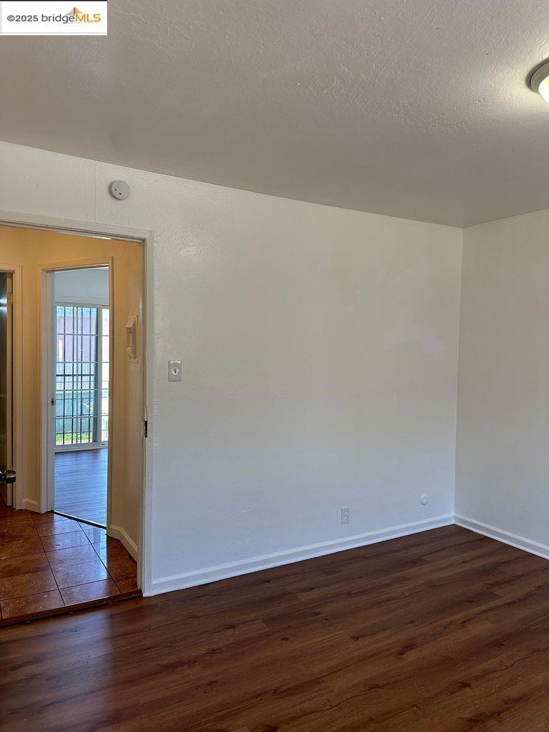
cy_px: 366
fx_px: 508
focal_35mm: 24
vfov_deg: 71.6
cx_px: 274
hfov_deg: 56.8
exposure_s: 1/120
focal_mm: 6.86
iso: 100
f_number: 1.78
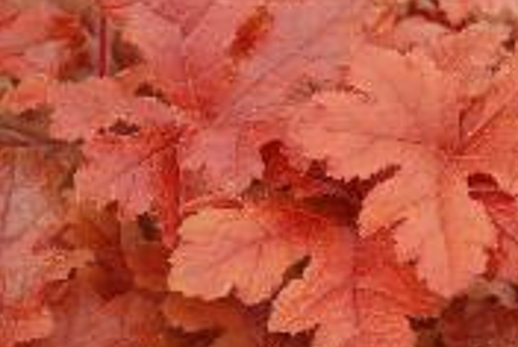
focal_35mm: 153
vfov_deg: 9.0
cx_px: 115
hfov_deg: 13.3
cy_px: 238
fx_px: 2207
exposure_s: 1/60
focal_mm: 45
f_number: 8
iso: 200
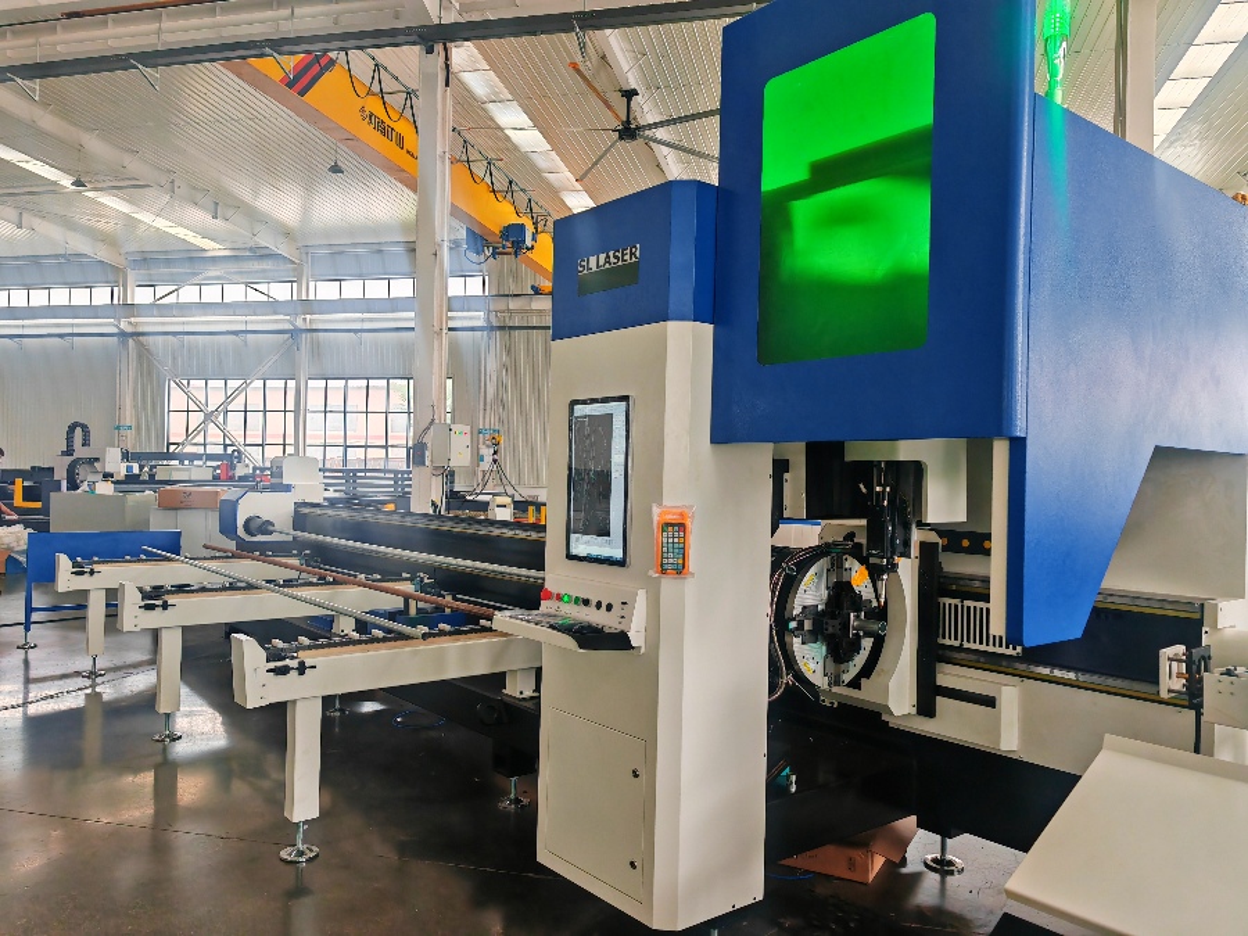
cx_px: 624
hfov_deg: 65.3
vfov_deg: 51.4
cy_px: 468
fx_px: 973
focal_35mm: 27
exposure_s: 1/100
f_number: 1.6
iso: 80
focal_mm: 7.62
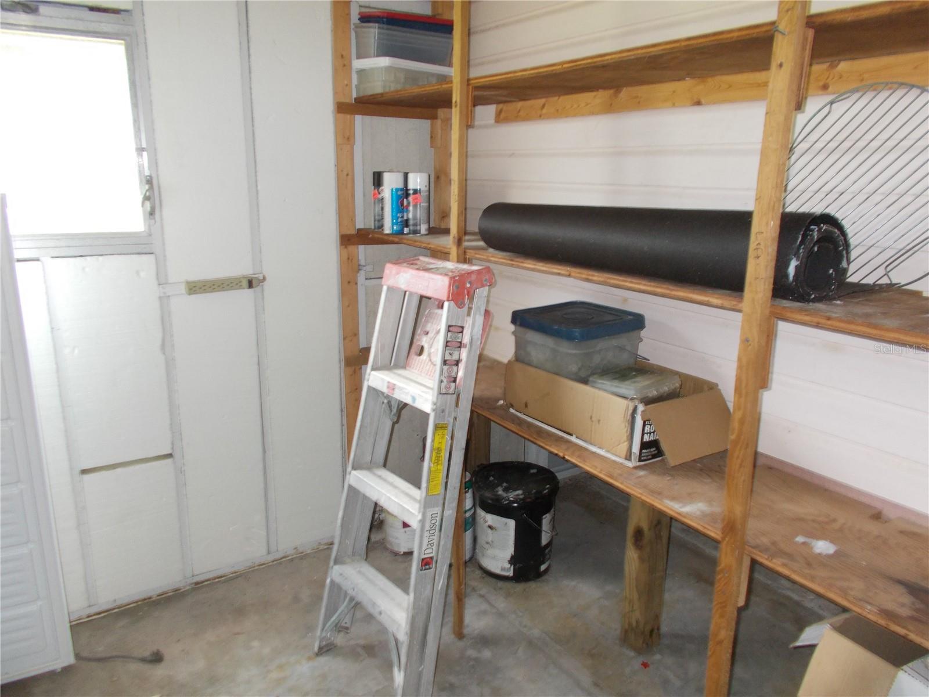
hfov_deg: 67.3
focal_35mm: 26
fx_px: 698
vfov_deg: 53.1
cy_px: 348
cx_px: 464
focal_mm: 4.6
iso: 200
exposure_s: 1/25
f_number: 3.2
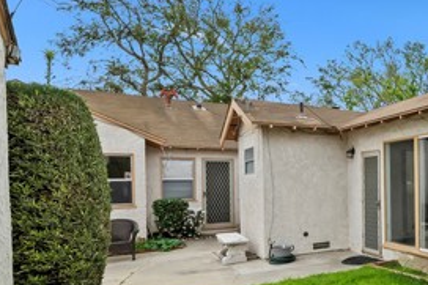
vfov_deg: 39.6
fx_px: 392
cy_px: 181
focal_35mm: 33
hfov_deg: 41.7
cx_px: 497
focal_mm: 14
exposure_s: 1/125
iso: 500
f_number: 18
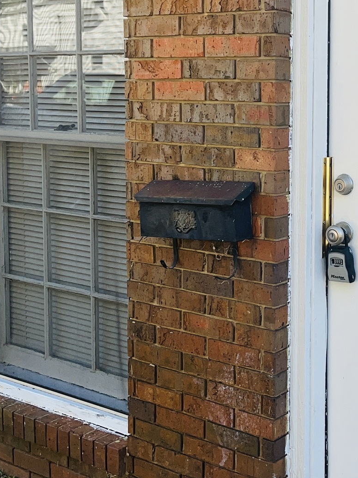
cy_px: 147
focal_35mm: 58
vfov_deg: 32.9
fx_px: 800
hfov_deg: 24.3
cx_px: 344
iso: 32
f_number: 1.6
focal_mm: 5.1
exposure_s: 1/799
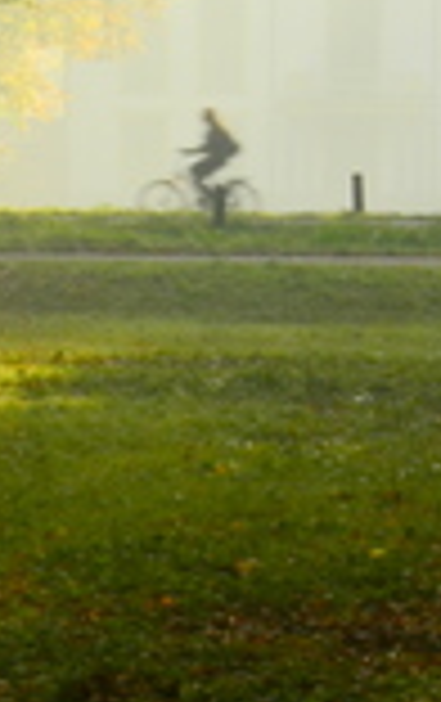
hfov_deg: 3.8
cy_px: 164
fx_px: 6725
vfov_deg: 6.0
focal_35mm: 351
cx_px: 144
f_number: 36
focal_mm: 78
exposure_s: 1/30
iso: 400
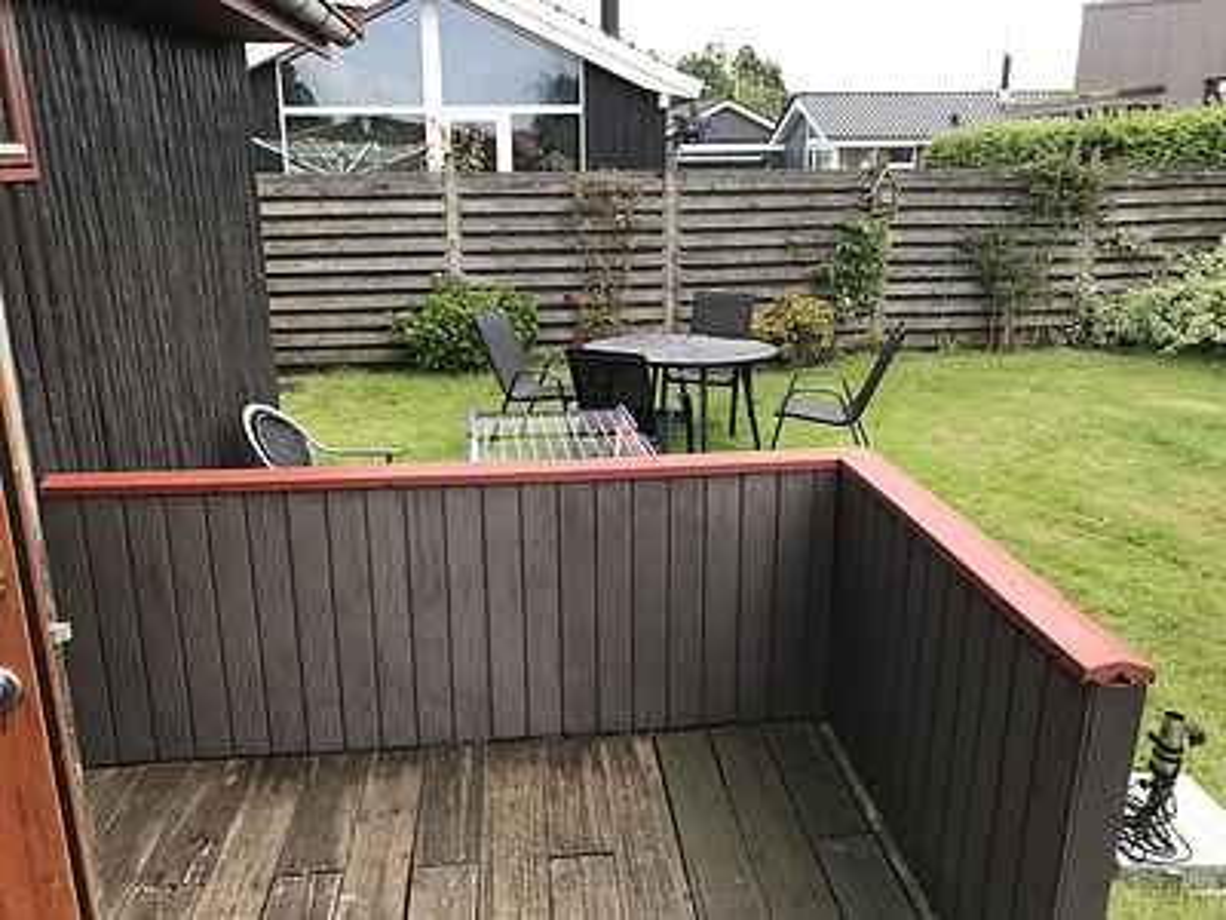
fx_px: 992
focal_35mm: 28
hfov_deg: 63.4
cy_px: 460
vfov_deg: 49.7
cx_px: 613
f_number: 1.8
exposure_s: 1/547
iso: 20
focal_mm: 3.99
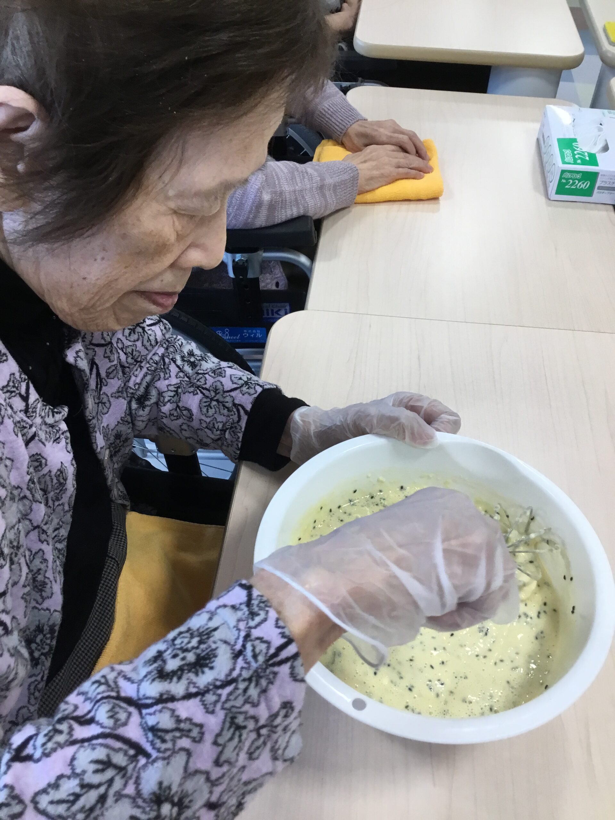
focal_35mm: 31
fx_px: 734
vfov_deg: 58.4
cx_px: 308
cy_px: 410
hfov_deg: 45.4
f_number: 2.4
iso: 32
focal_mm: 3.3
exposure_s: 1/30
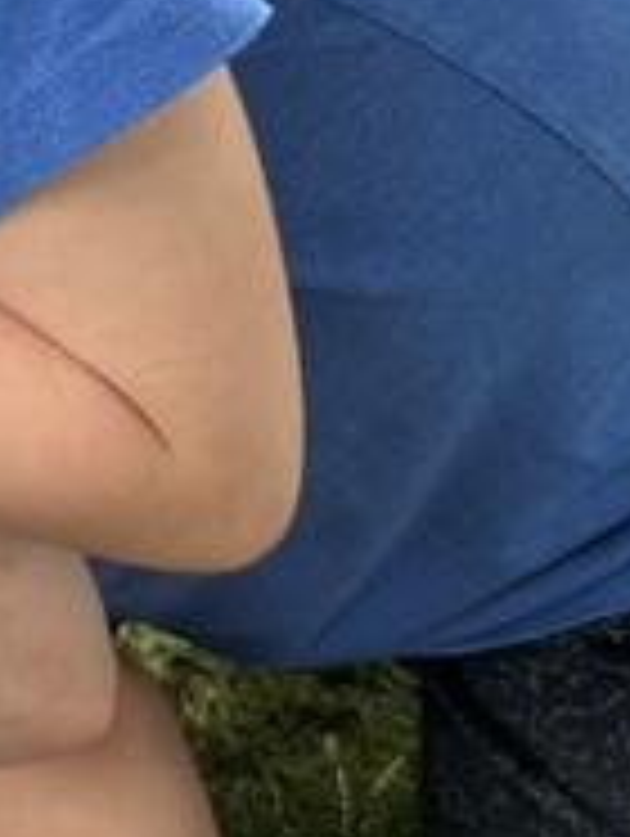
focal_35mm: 132
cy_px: -72
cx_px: -904
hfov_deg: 9.8
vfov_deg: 14.6
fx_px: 3196
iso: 80
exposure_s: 1/506
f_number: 1.78
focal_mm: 6.86
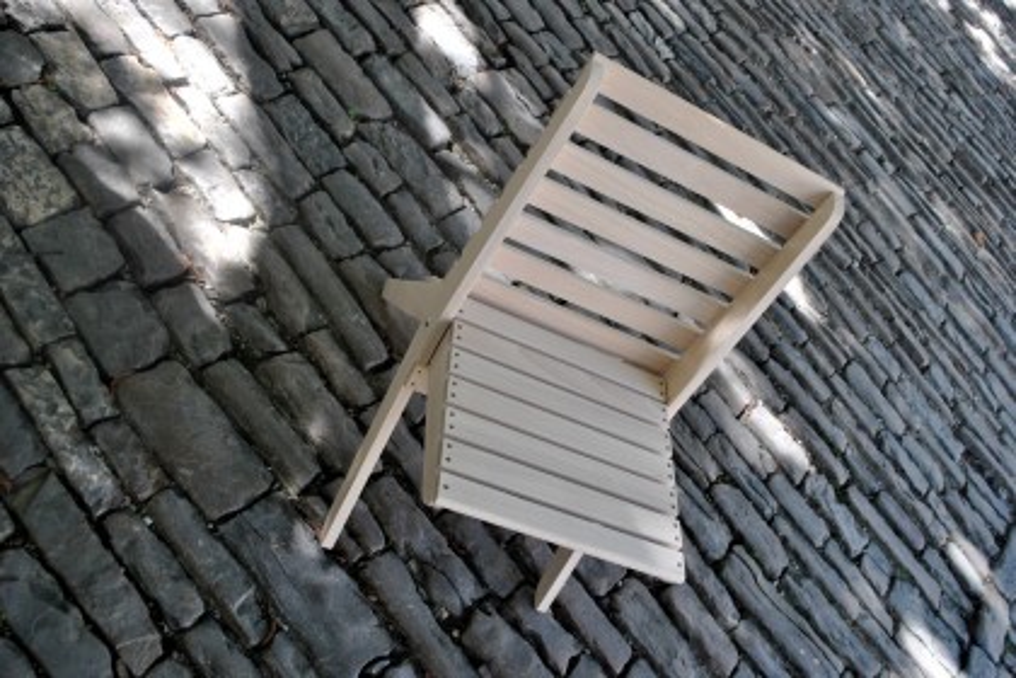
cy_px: 339
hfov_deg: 57.2
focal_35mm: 33
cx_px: 508
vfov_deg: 40.0
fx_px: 931
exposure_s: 1/100
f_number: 5
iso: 200
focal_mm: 22
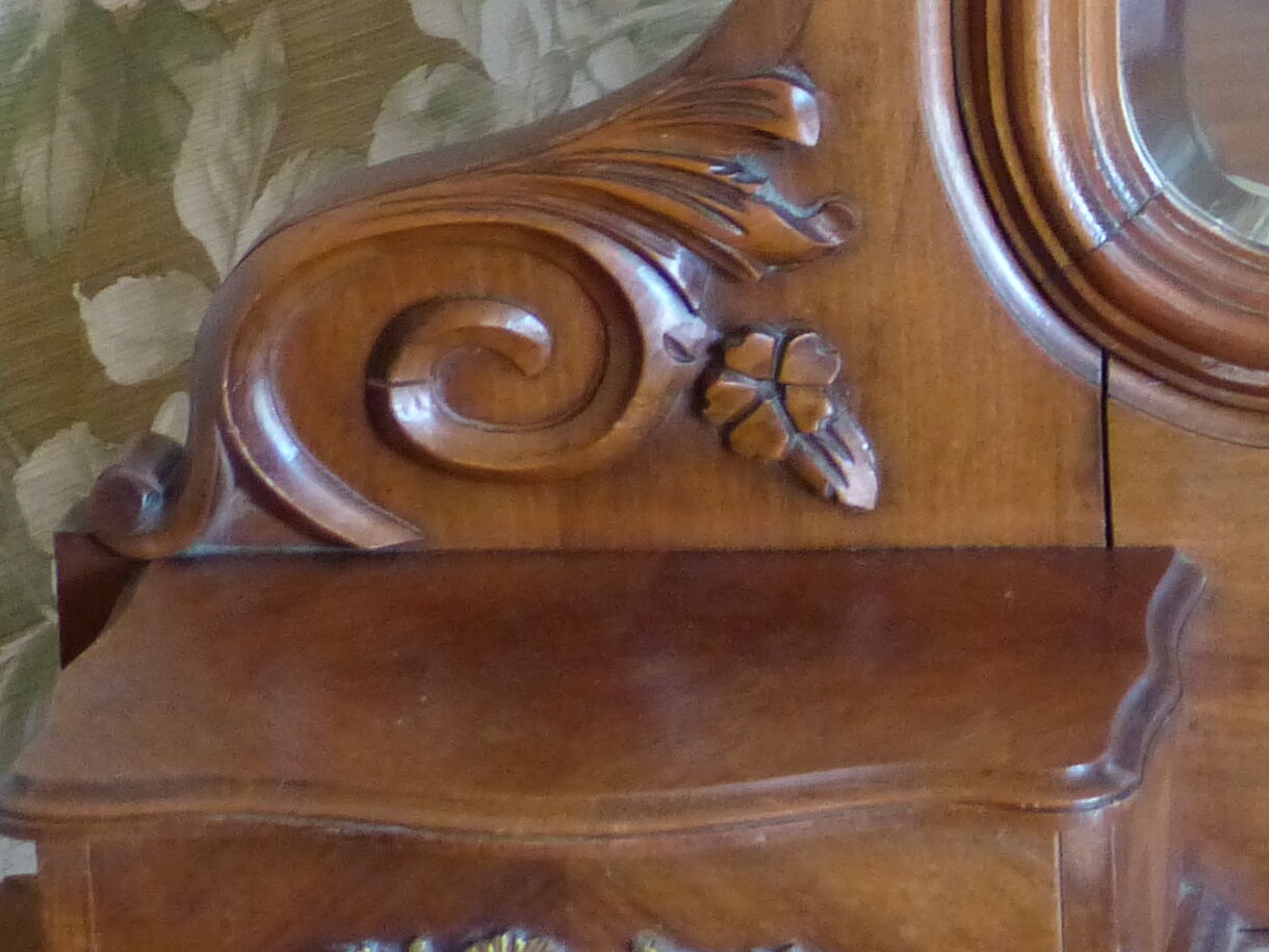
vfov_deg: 8.9
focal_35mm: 164
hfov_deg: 11.4
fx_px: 6012
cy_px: -292
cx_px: 2047
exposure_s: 1/15
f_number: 2.8
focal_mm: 9.1
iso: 400
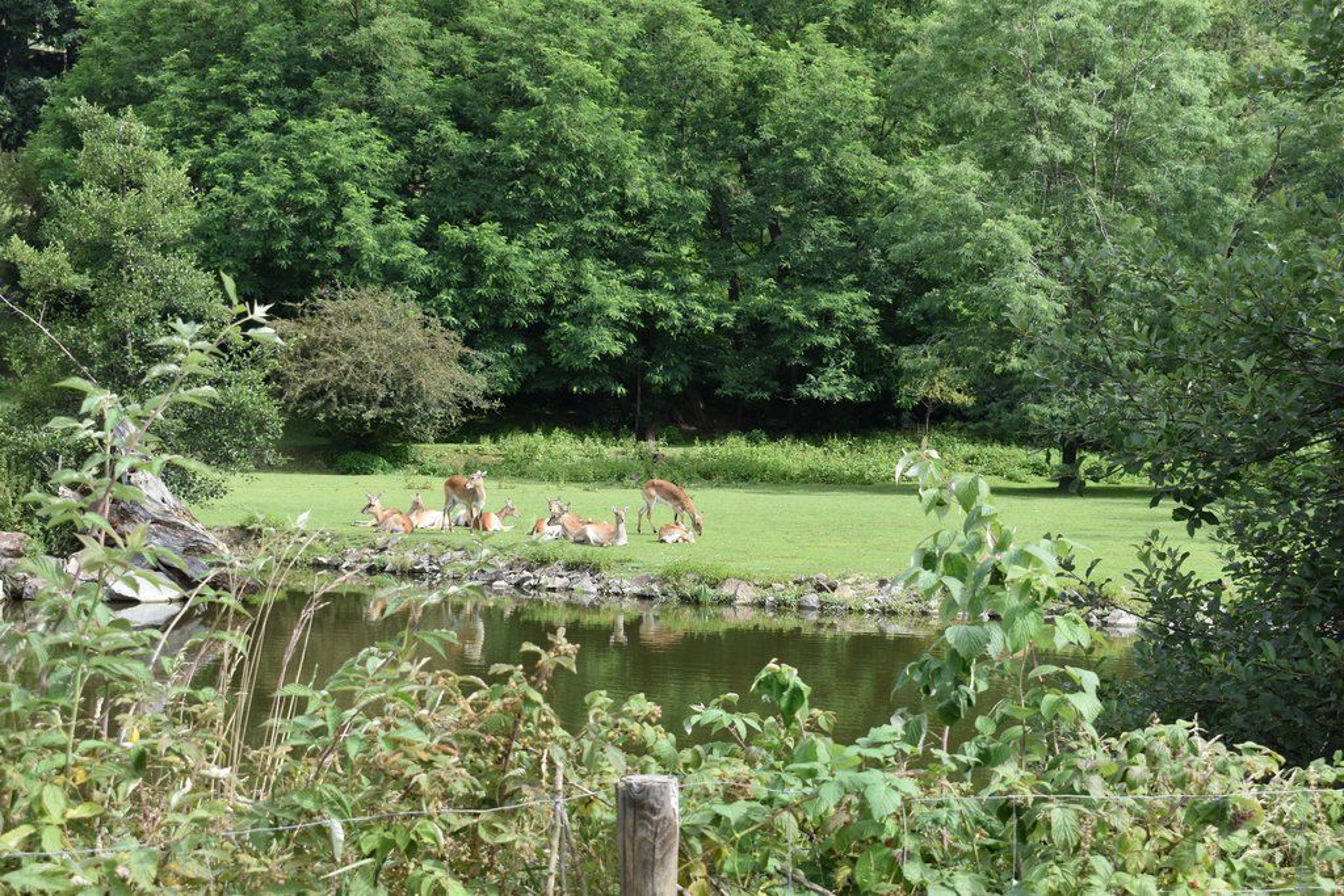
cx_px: 672
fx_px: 1904
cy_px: 448
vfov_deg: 26.5
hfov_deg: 38.9
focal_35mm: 51
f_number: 8
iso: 200
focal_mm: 34
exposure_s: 1/250
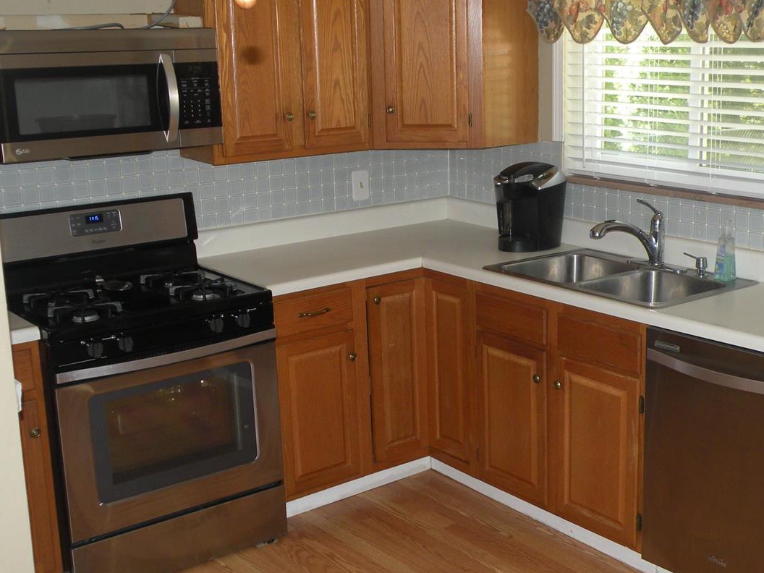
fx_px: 1104
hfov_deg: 37.9
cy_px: 281
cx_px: 491
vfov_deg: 29.1
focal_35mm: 50
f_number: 3.2
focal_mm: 5.8
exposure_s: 1/41.1
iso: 88
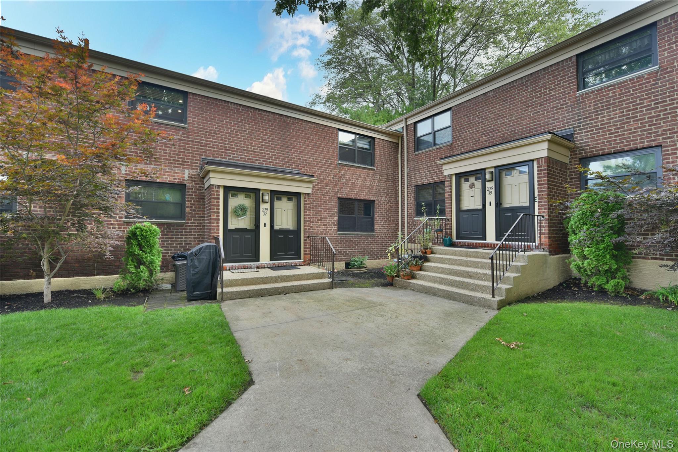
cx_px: 339
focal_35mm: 15
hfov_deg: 100.4
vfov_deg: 77.3
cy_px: 226
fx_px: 283
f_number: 5
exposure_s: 1/160
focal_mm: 15
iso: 200
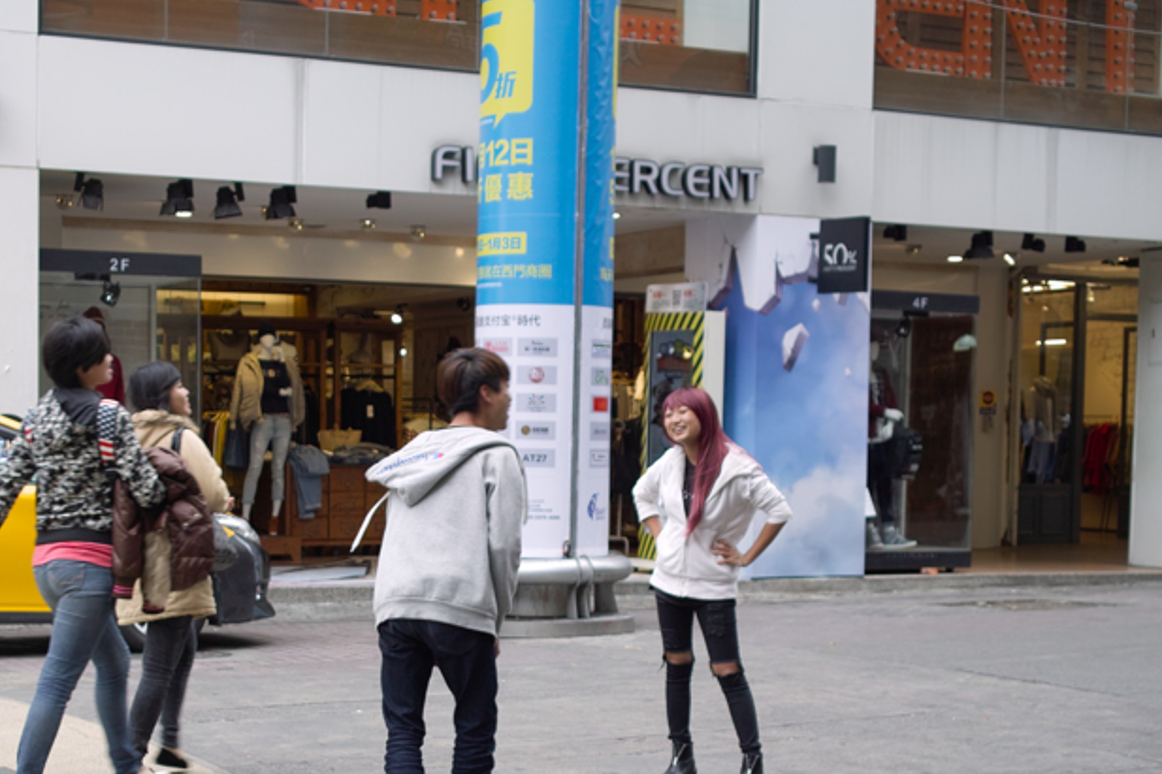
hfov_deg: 29.6
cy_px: 640
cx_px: 439
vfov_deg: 19.8
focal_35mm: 68
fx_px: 2194
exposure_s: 1/80
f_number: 2.8
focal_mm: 24.2
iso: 100
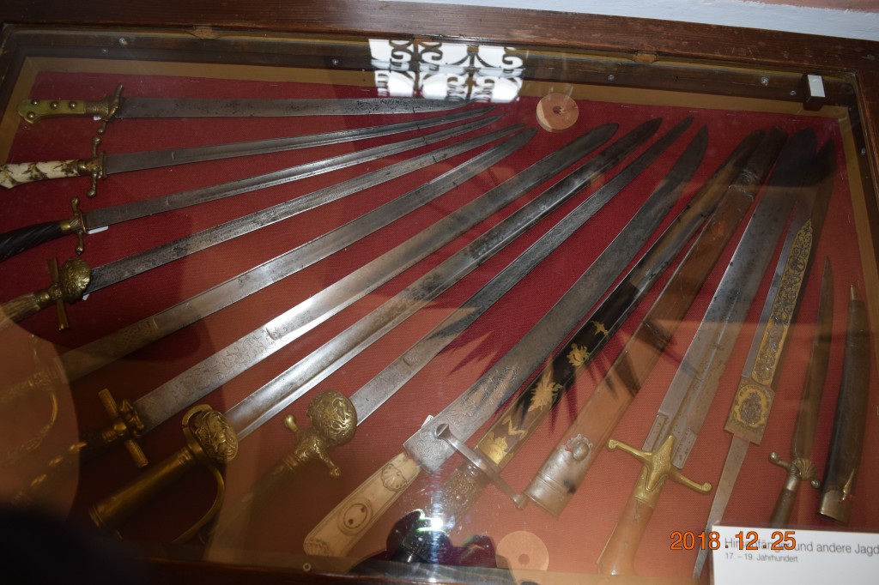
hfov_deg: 67.4
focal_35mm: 27
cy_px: 292
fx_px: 659
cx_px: 440
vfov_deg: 47.9
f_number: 4.5
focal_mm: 18
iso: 800
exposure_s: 1/100
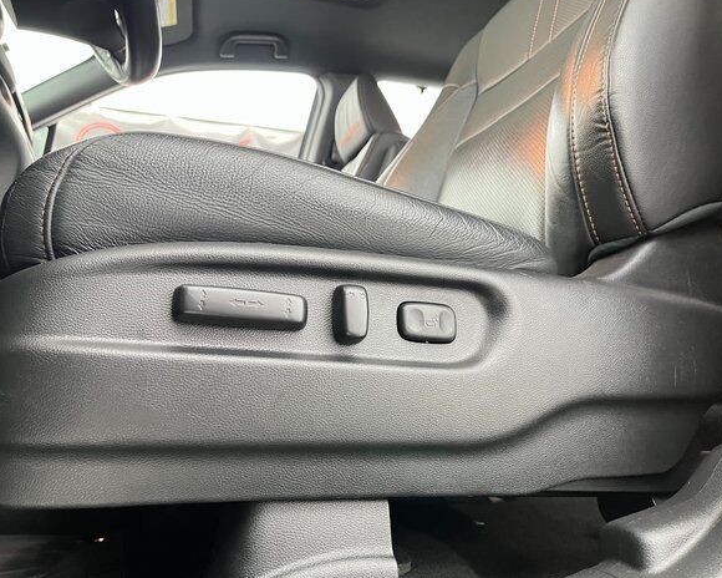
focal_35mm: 28
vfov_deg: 51.5
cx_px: 339
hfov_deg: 62.2
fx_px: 598
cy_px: 283
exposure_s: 1/30
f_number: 1.6
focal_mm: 5.1
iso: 800
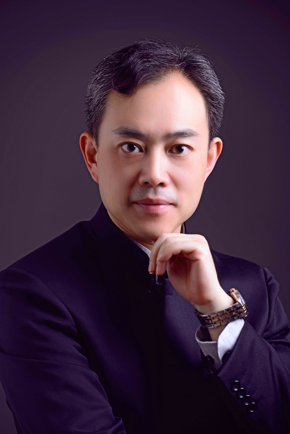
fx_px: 2173
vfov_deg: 11.4
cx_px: 145
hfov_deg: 7.6
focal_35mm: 180
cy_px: 217
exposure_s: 1/125
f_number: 6.3
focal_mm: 180
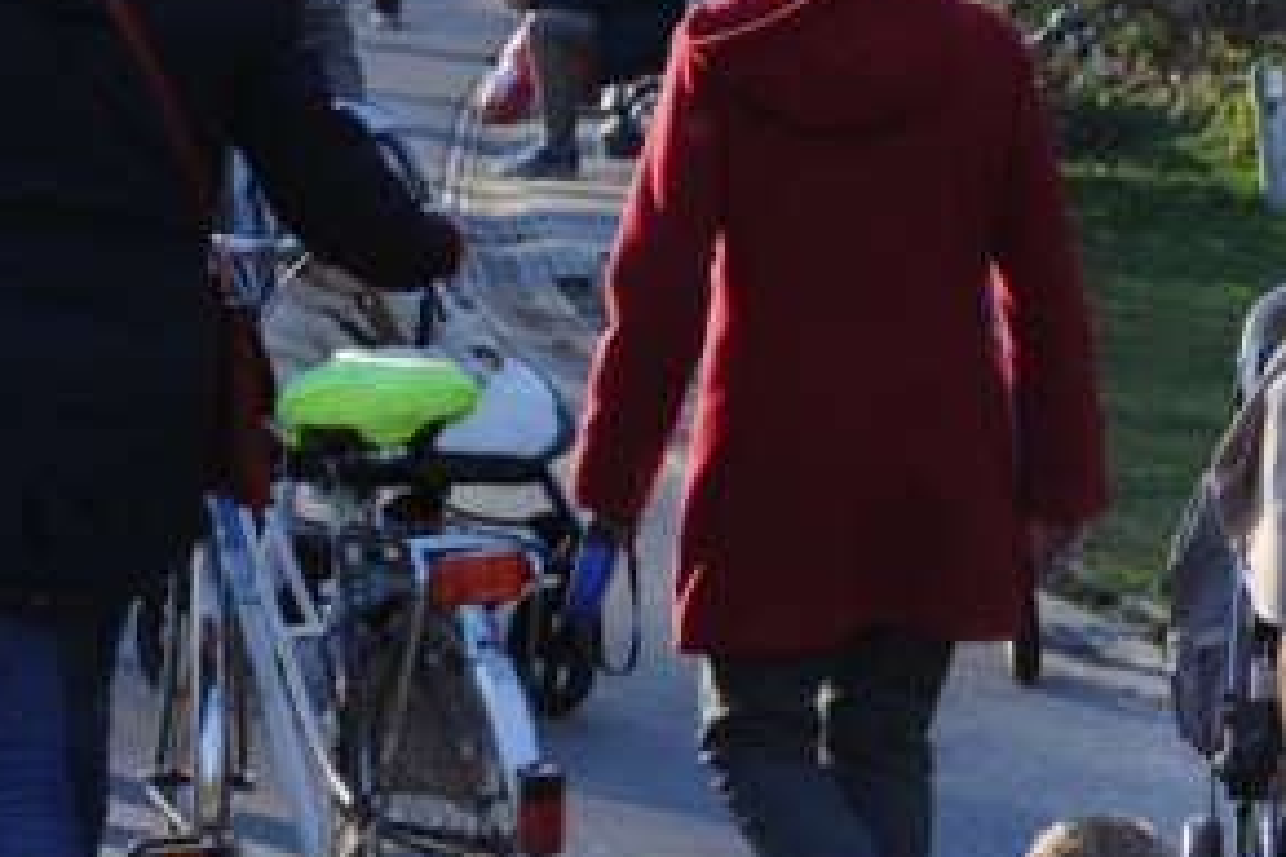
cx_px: 1507
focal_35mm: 224
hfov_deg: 9.1
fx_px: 8001
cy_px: 144
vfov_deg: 6.1
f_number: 7.1
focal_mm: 85
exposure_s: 1/160
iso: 200
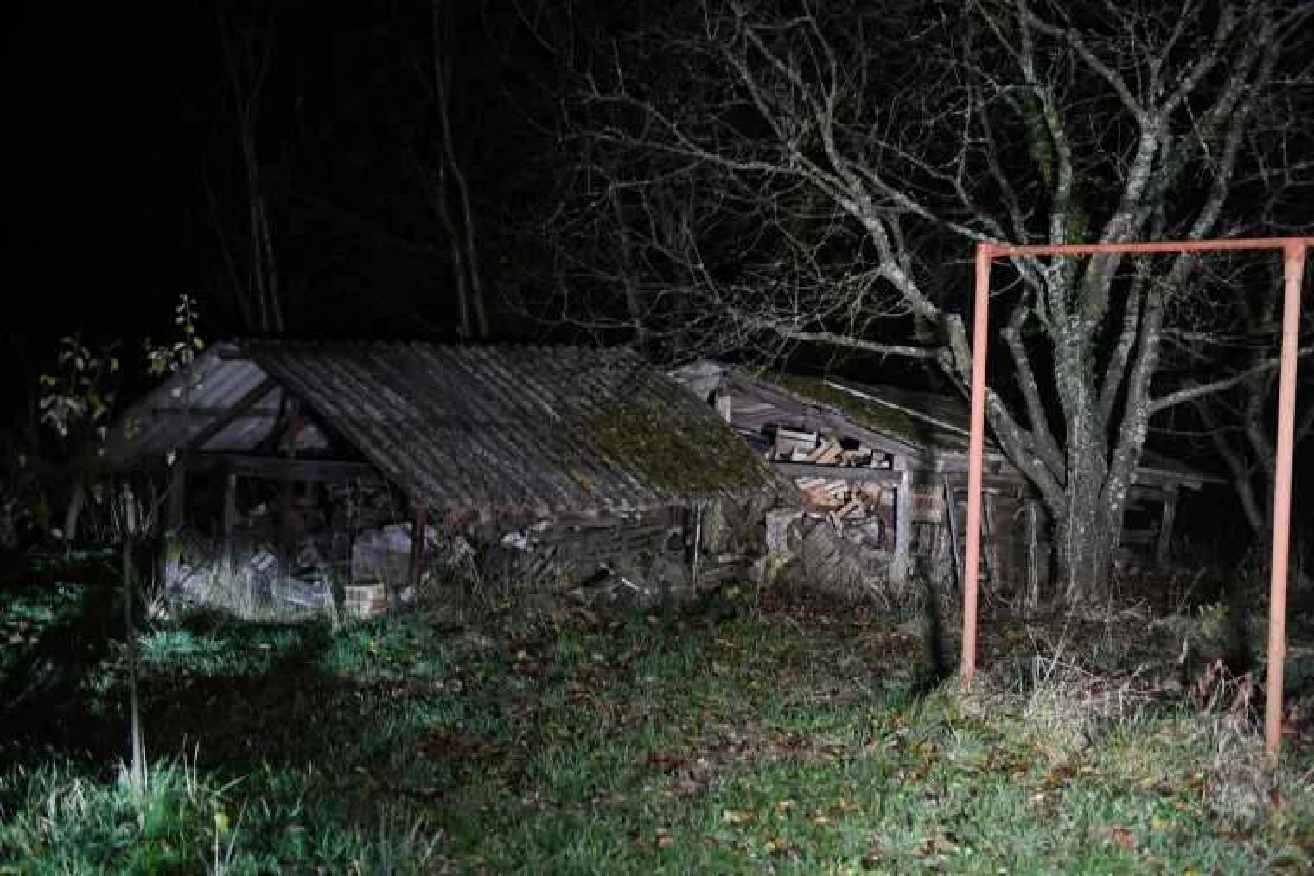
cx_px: 657
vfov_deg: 35.1
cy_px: 438
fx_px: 1387
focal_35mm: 38
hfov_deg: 50.7
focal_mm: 38
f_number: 2.8
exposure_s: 1/50
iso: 6400
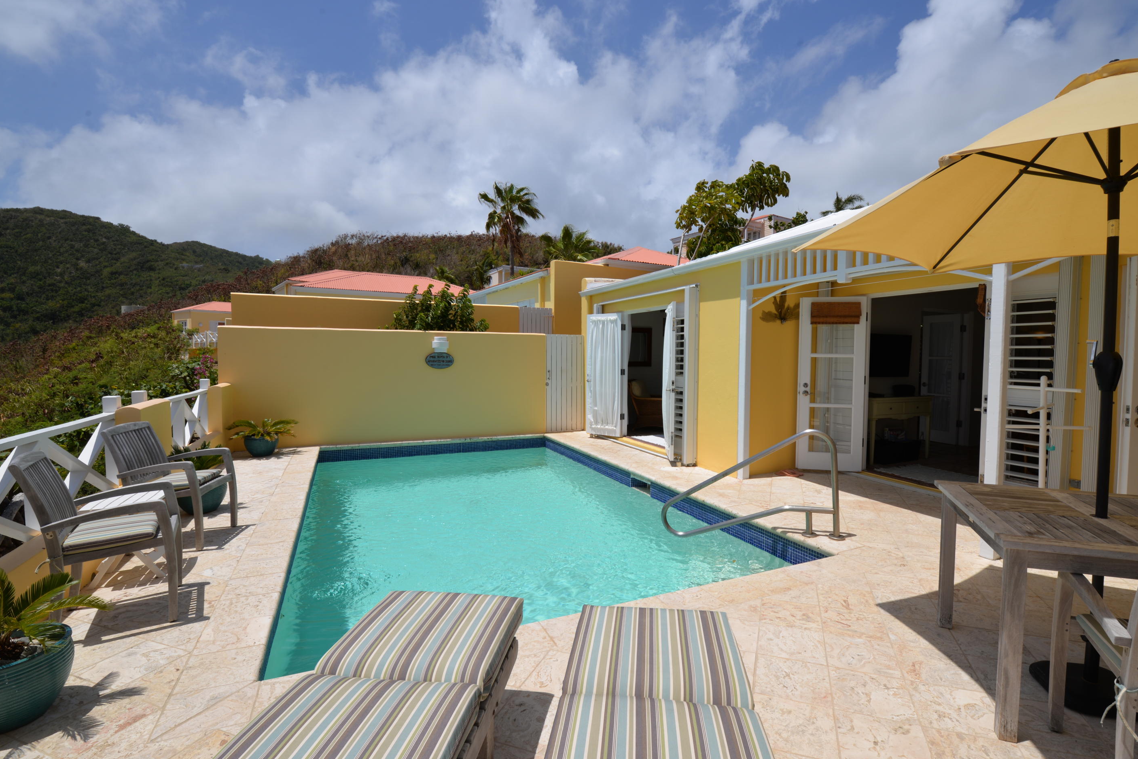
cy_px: 373
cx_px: 603
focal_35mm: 16
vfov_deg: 73.8
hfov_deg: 96.6
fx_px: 506
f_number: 13
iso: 100
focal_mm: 15
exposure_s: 1/200
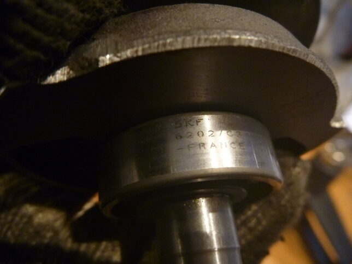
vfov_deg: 49.7
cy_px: 132
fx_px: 285
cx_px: 176
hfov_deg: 63.4
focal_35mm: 28
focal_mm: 4.9
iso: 400
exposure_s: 1/4
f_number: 3.3
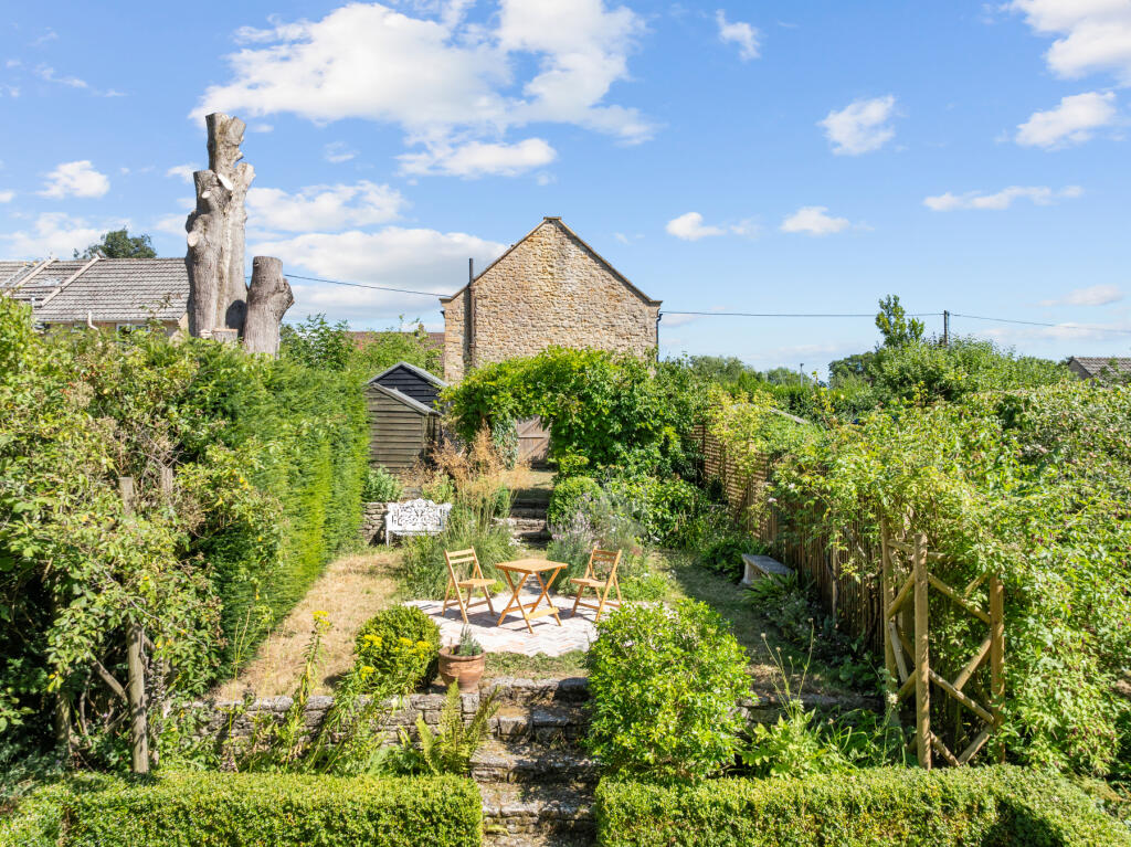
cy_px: 424
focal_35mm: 24
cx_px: 566
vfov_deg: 56.8
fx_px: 784
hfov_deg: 71.6
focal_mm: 12.29
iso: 100
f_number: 2.8
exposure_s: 1/320
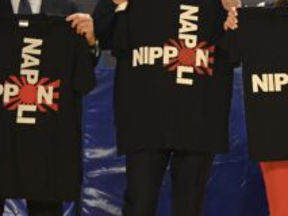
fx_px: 1082
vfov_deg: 11.3
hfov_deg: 14.6
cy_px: -8
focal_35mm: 130
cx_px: 352
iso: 2500
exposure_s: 1/125
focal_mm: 48
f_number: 5.6
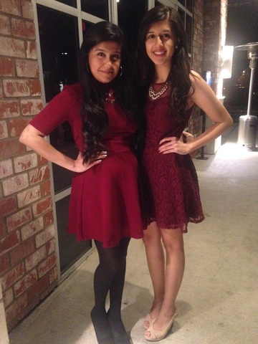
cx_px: 129
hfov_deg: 42.9
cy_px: 172
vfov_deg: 55.4
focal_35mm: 33
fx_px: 328
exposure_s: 1/15
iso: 800
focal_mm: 4.12
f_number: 2.4
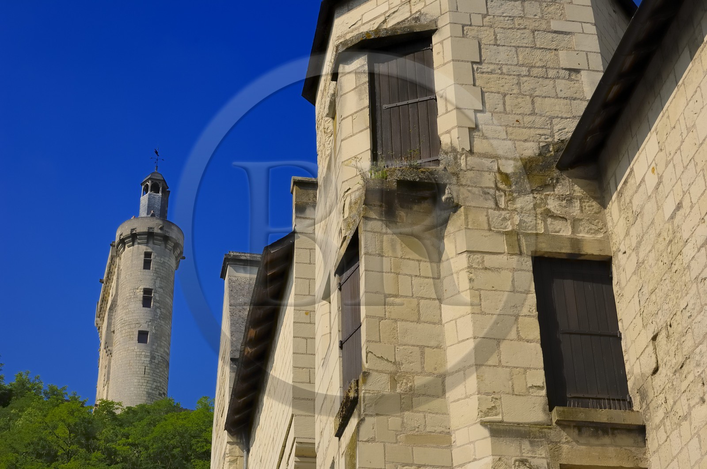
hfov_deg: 29.9
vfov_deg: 20.1
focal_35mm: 68
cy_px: 234
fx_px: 1324
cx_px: 354
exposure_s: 1/160
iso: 100
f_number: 11
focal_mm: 45
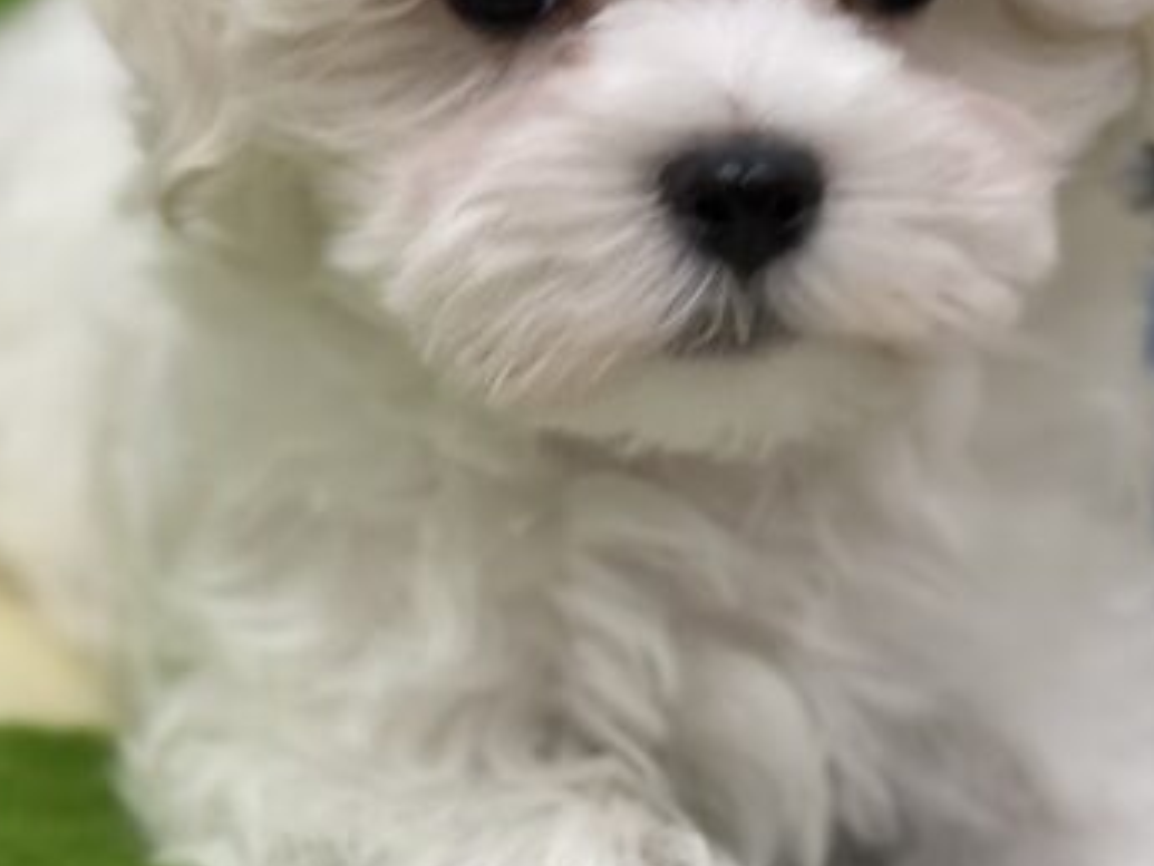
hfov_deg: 17.4
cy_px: 276
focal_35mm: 113
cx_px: 505
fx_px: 3768
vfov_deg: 13.1
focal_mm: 6
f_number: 2
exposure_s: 1/40
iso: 125
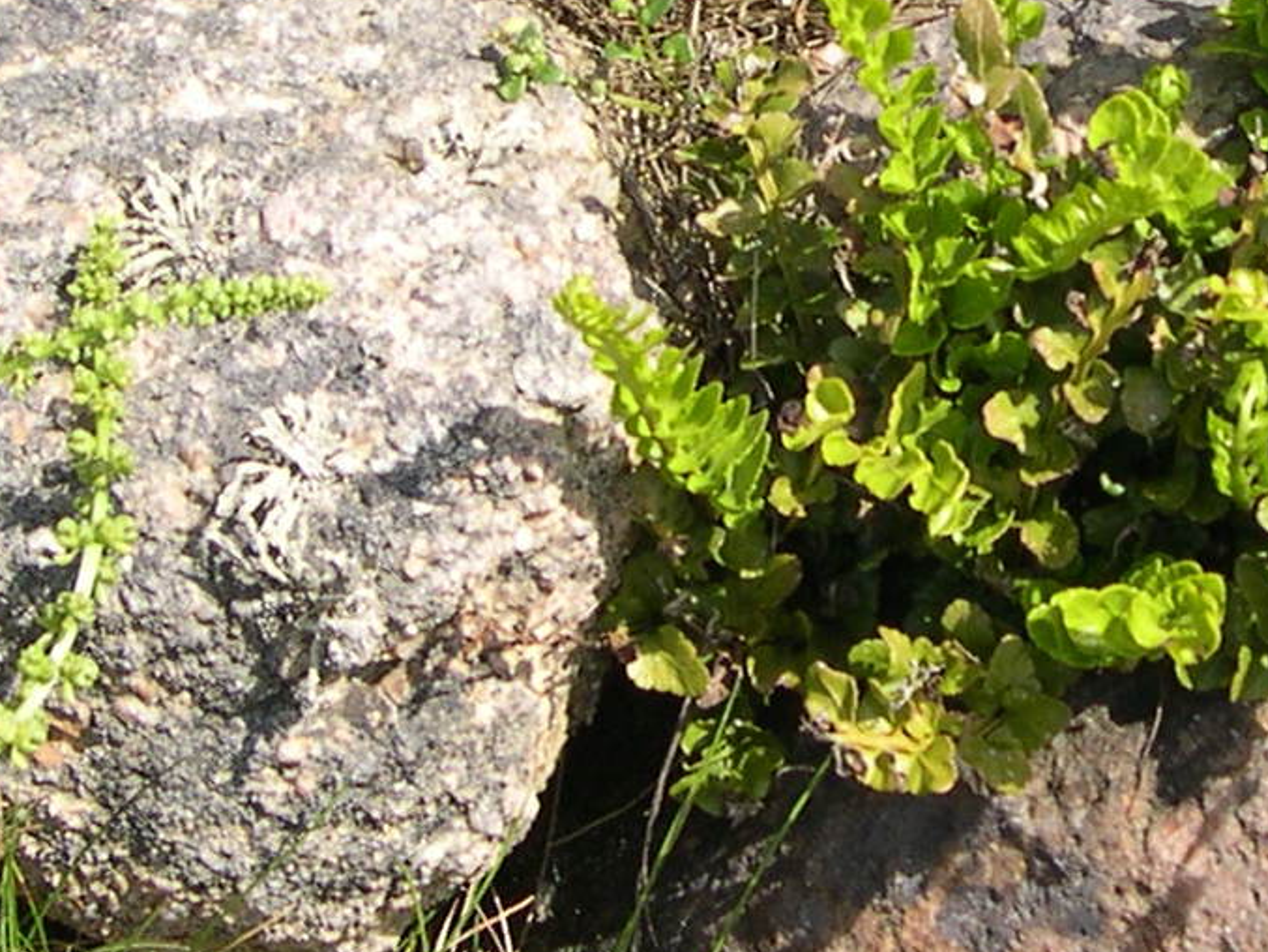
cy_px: -141
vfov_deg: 15.3
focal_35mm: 94
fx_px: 3444
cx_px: 1423
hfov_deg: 19.9
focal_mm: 8
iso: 100
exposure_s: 1/112
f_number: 7.6
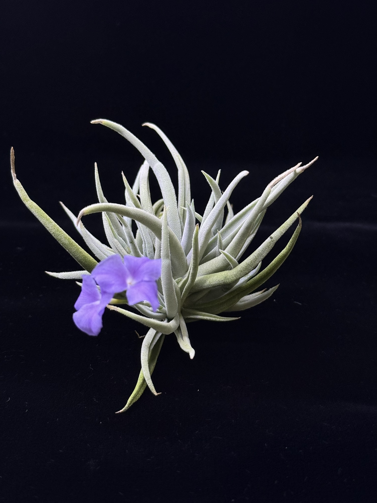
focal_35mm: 48
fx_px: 697
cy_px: 252
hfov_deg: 30.3
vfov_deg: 39.7
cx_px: 188
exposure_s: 1/534
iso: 80
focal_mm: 6.76
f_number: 1.78
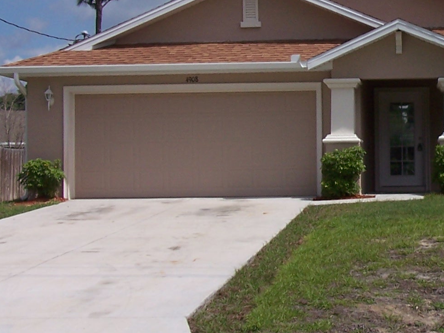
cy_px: 130
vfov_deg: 16.4
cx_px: 458
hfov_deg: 20.9
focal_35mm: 90
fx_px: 1155
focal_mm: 6.3
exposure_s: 1/750
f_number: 5.6
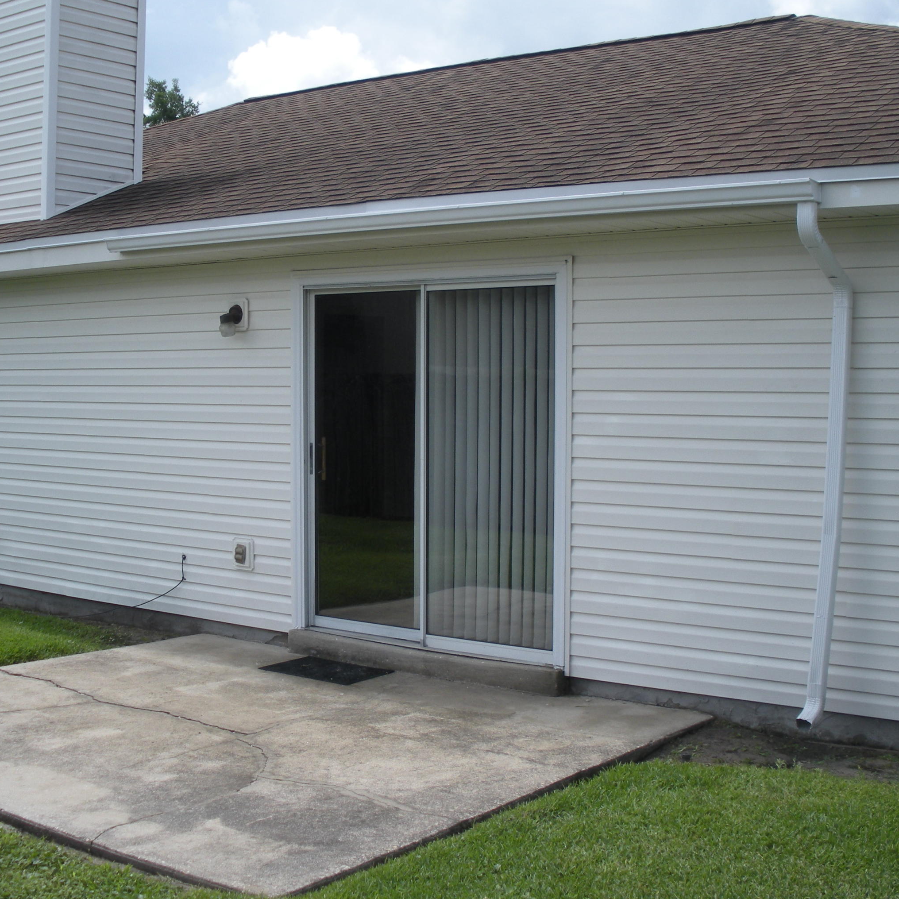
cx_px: 447
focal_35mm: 47
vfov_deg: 36.0
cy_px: 422
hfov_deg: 36.1
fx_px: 1381
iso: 64
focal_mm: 6.3
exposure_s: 1/534
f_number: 3.5
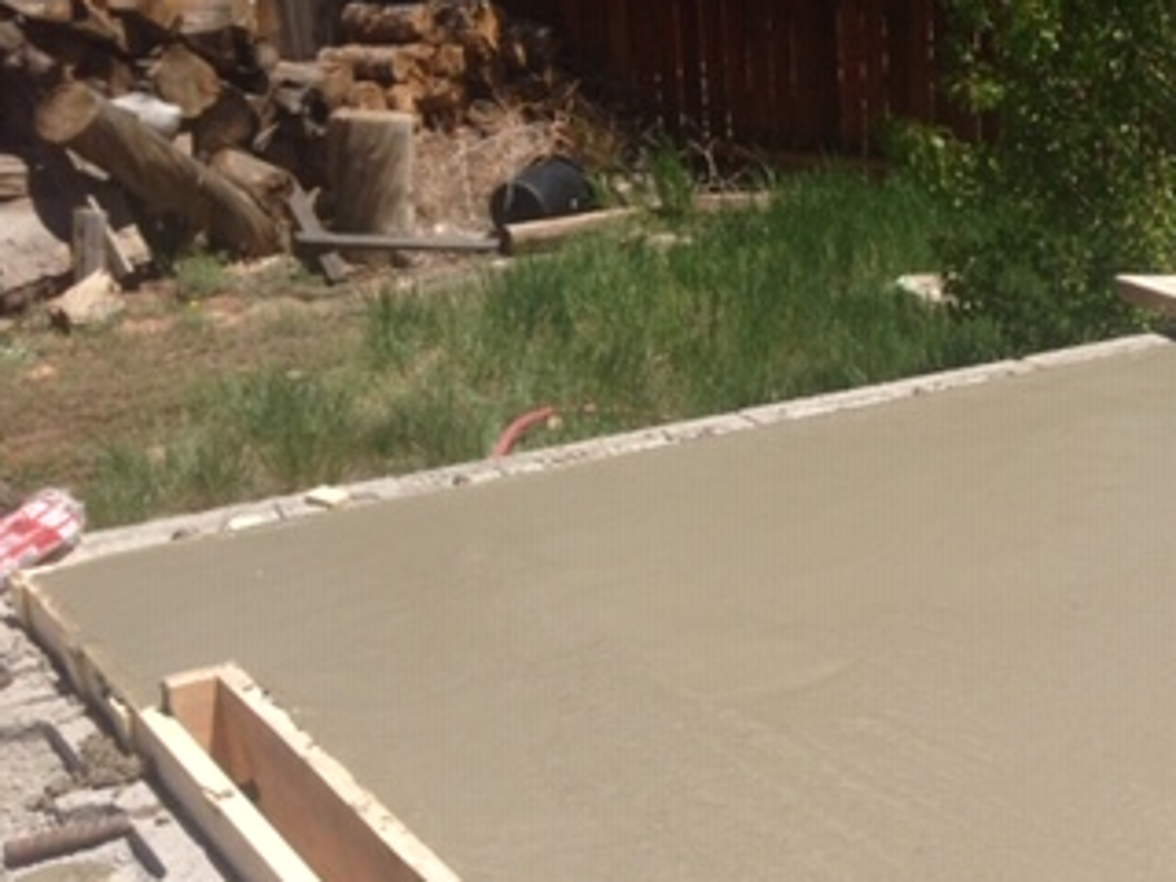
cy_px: 628
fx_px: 2242
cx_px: 1165
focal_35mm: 66
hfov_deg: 27.7
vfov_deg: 22.1
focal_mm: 4.13
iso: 50
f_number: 2.4
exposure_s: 1/1808
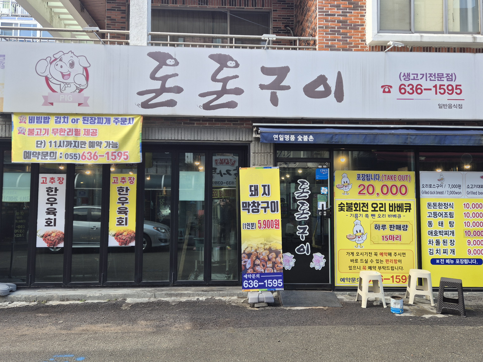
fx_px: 419
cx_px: 256
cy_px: 177
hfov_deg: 59.9
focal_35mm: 30
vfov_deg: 46.8
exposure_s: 1/144
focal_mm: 5.4
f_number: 1.8
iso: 25
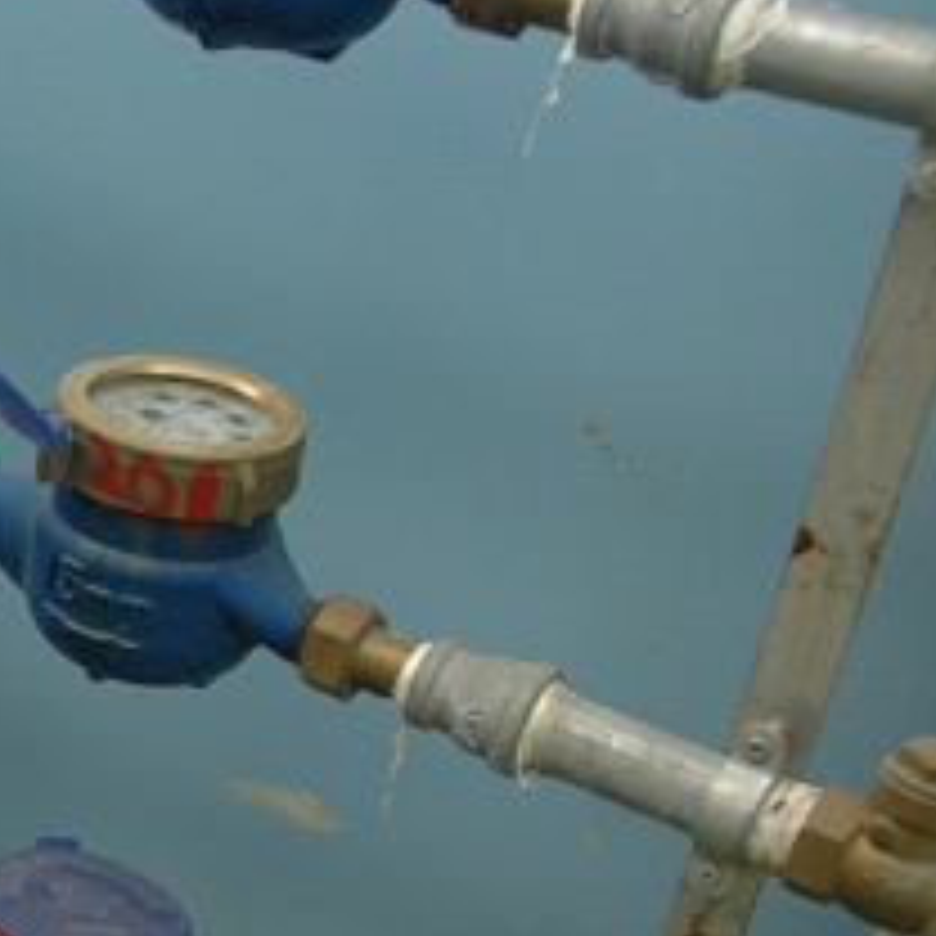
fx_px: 2356
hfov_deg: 19.5
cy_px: 700
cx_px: -477
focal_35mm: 77
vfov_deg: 22.3
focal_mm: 18
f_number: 4.5
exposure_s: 1/80
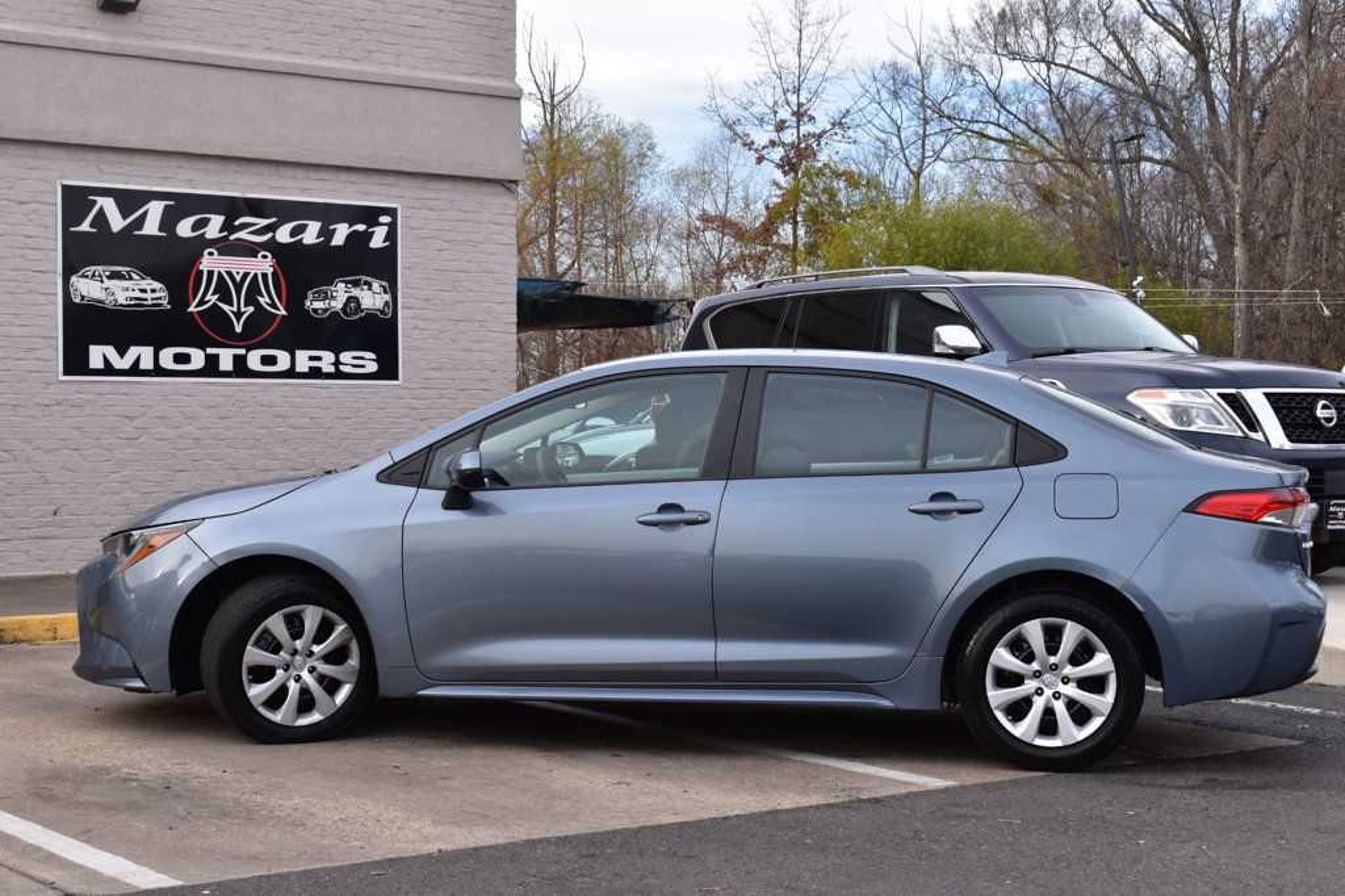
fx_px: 2241
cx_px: 672
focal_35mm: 60
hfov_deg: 33.4
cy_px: 448
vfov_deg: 22.6
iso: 400
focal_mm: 40
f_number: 10
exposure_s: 1/200
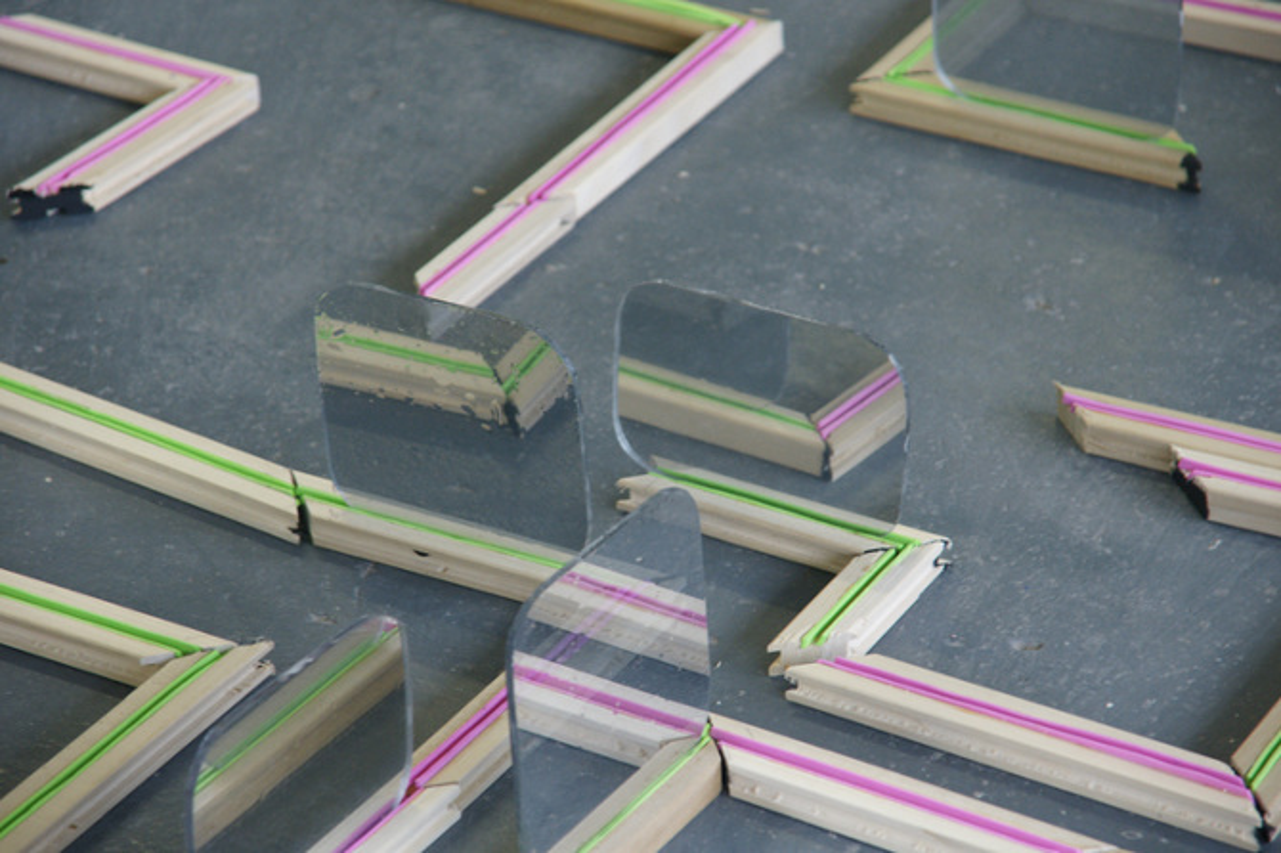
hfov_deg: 13.0
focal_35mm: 158
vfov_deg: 8.7
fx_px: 5601
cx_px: 640
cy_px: 426
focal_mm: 105
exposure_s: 1/30
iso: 800
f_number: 5.6
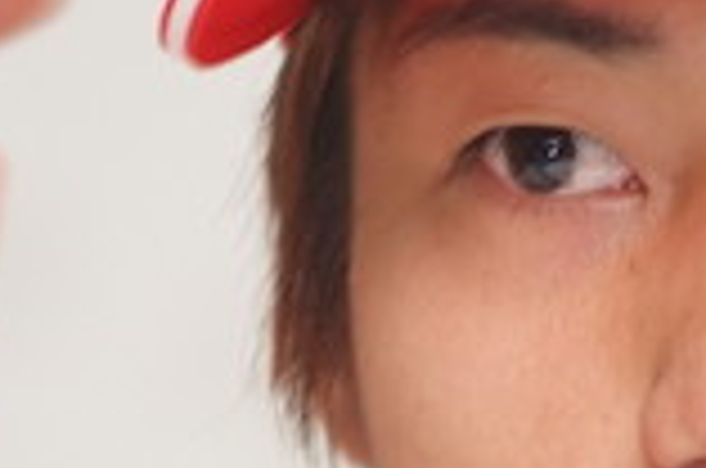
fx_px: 24307
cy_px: 414
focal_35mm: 1242
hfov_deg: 1.7
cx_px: 477
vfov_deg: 1.1
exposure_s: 1/125
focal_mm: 180
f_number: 2.8
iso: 400
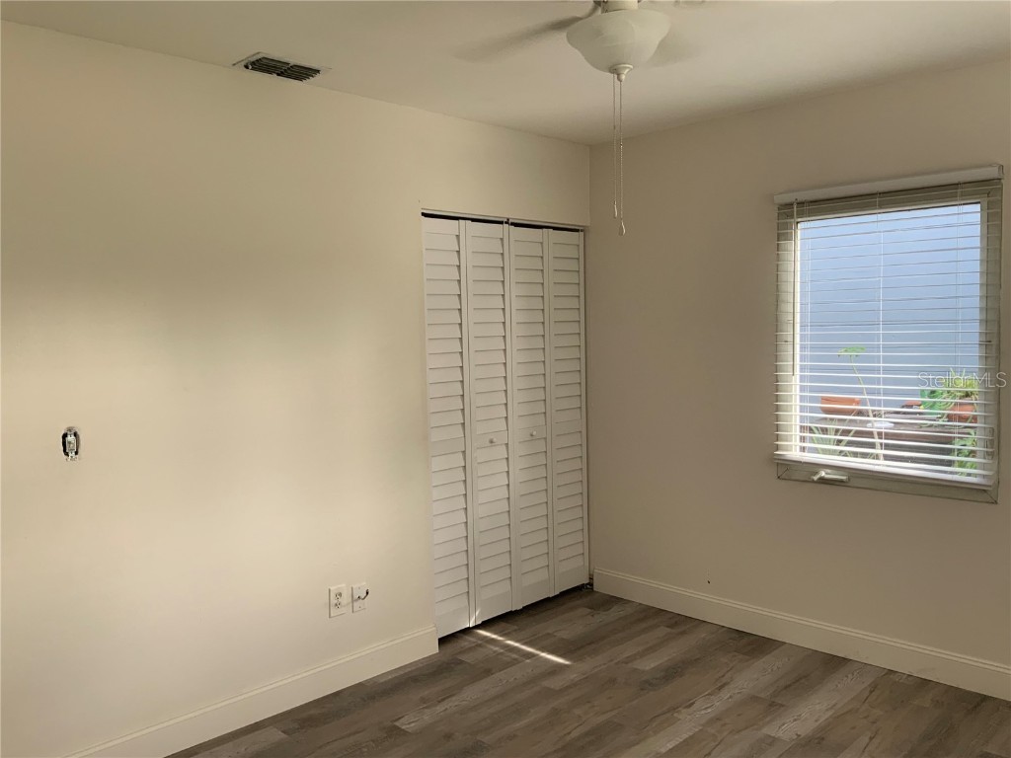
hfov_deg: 61.7
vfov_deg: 48.2
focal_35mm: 29
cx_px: 506
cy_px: 379
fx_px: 847
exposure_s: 1/60
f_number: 1.8
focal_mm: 3
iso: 50
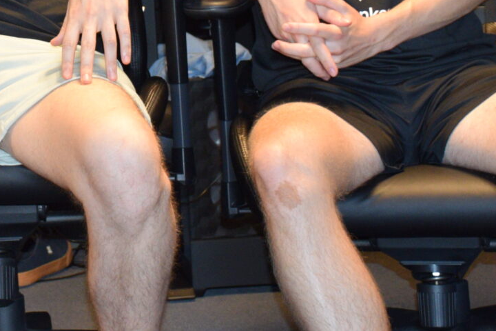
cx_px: -39
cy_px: -121
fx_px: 2204
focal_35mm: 160
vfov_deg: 8.4
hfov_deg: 12.6
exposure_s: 1/60
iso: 900
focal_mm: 30
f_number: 4
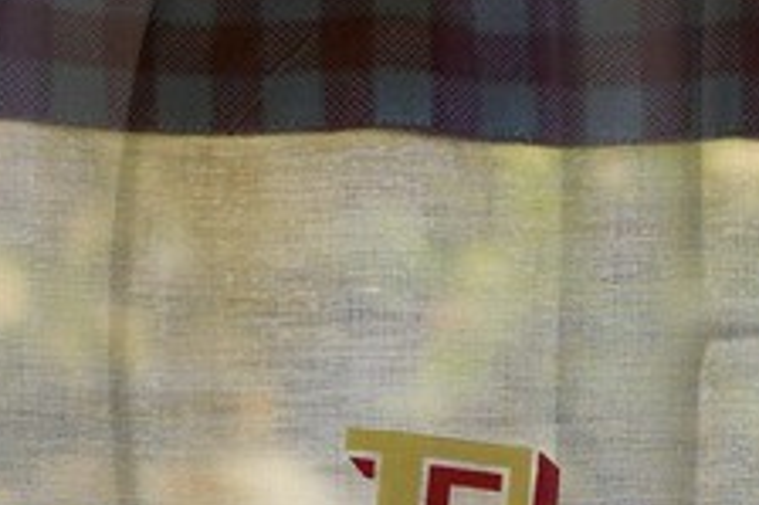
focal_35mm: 400
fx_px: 8427
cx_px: 1355
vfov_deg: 3.4
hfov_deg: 5.1
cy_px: 346
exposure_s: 1/50
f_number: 4
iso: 1600
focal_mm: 56
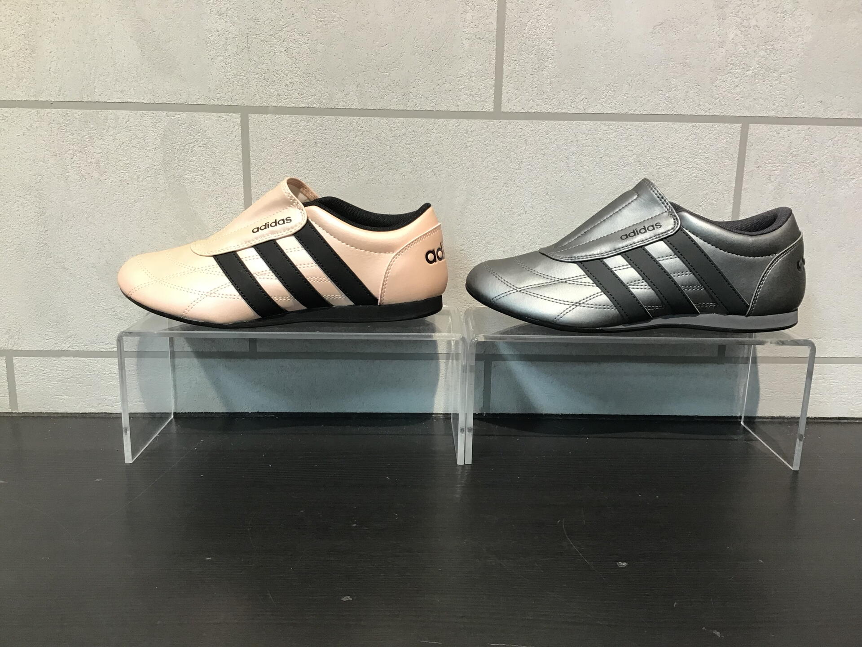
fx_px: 772
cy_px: 324
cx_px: 431
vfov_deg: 45.4
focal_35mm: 31
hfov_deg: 58.4
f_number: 2.4
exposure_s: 1/30
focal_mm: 3.3
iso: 64
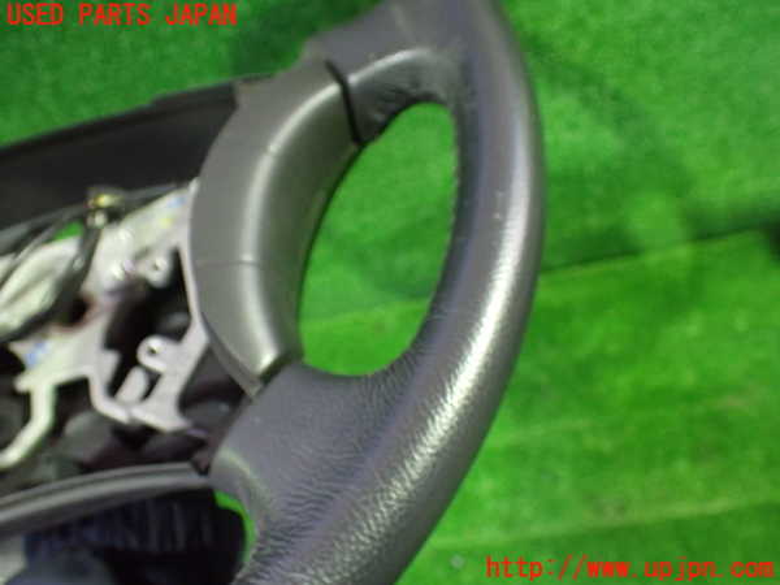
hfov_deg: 60.0
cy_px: 292
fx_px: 676
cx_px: 390
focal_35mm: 30
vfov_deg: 46.8
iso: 1000
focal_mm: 5.4
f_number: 2.3
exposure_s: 1/30
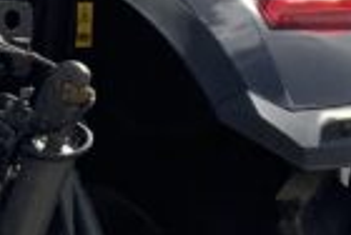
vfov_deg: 6.3
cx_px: -85
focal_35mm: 220
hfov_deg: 9.2
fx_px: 2150
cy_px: 160
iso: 20
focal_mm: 3
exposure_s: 1/2801
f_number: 1.8
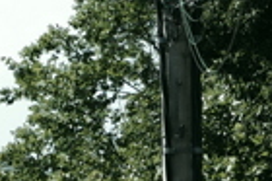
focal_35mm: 768
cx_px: 41
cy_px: 578
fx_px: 5796
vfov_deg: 1.8
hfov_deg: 2.7
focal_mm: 70
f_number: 4.5
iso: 100
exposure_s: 1/400
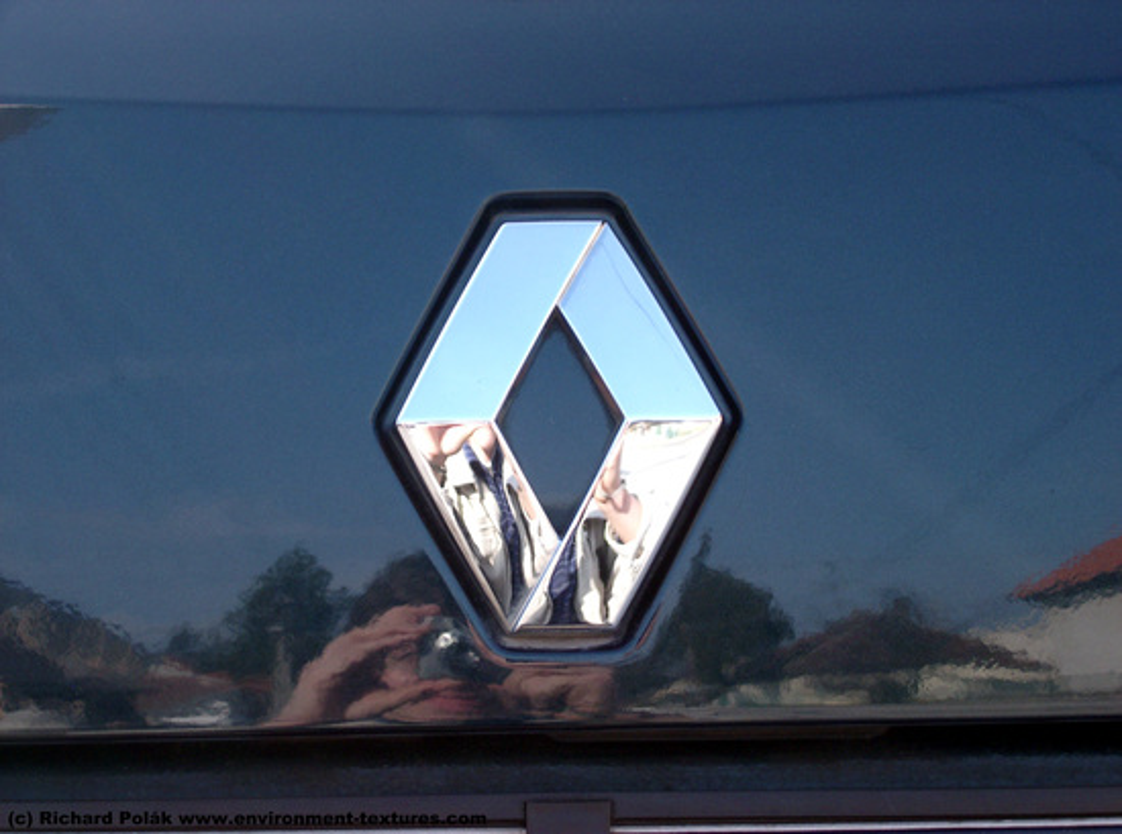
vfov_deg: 13.2
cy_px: 417
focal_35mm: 112
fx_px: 3619
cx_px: 561
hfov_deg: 17.6
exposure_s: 1/200
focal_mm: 22.8
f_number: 4.8
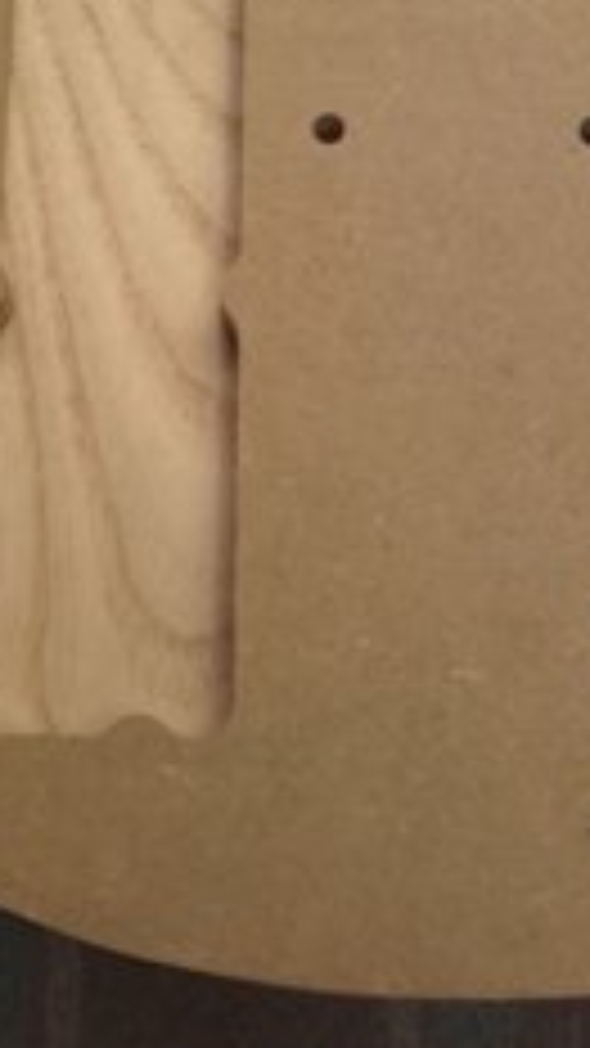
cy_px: 292
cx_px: 144
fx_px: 1614
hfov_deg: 20.5
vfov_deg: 35.4
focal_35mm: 58
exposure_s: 1/33
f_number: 2.2
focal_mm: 3.31
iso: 100
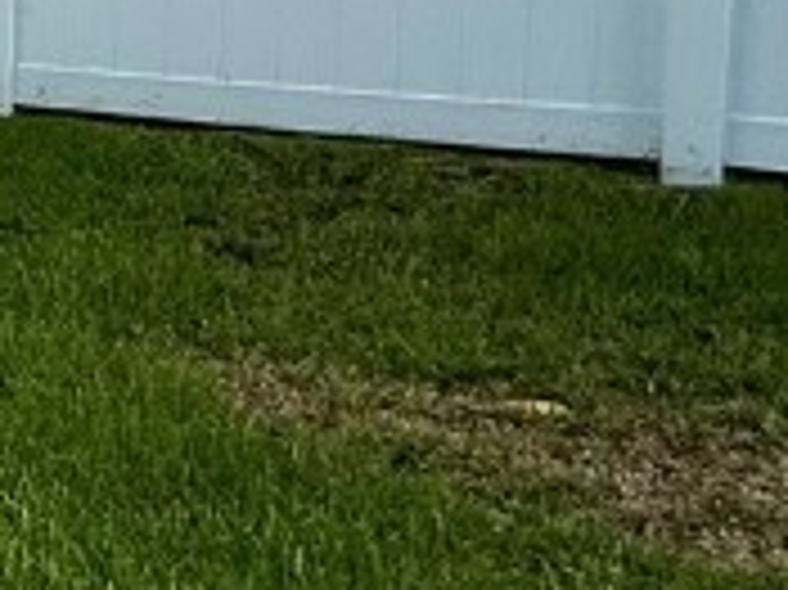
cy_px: 9
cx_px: -1063
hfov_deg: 15.1
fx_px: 1865
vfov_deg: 17.6
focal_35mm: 82
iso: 50
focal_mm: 2.22
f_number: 2.2
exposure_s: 1/4425
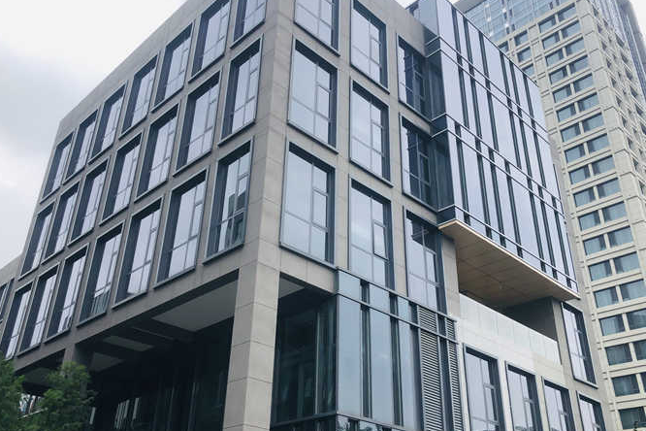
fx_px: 628
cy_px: 208
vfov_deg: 37.8
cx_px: 328
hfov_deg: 54.4
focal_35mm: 35
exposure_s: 1/607
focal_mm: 4
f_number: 1.8
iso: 20
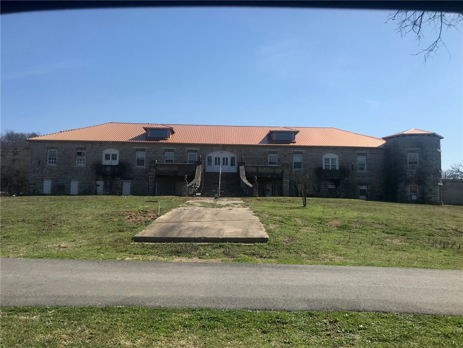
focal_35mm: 28
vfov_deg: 49.7
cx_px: 232
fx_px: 375
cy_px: 174
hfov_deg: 63.4
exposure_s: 1/3096
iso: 20
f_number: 1.8
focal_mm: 3.99
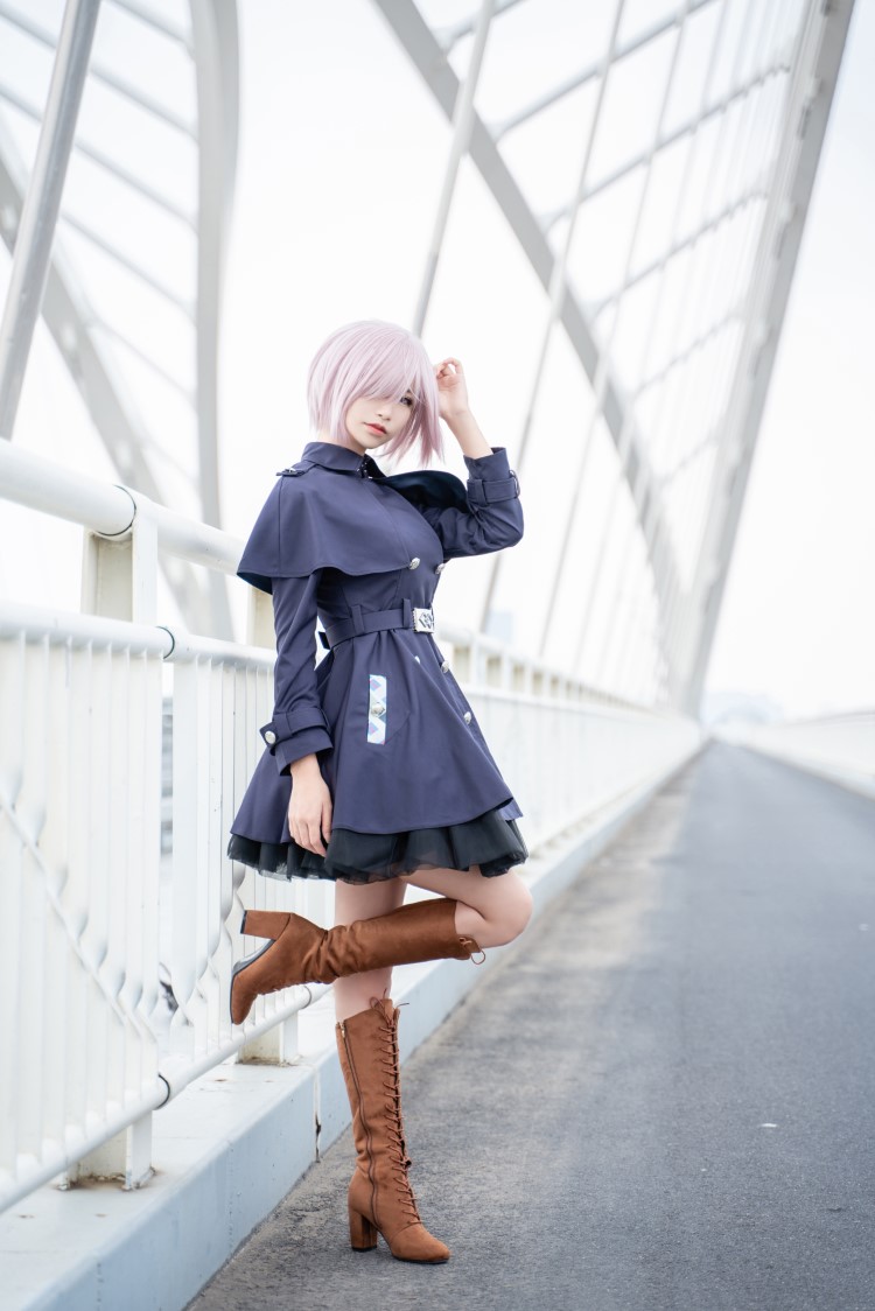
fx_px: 2732
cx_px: 438
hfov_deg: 18.2
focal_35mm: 75
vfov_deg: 27.0
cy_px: 656
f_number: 2.8
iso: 100
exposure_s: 1/250
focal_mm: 75
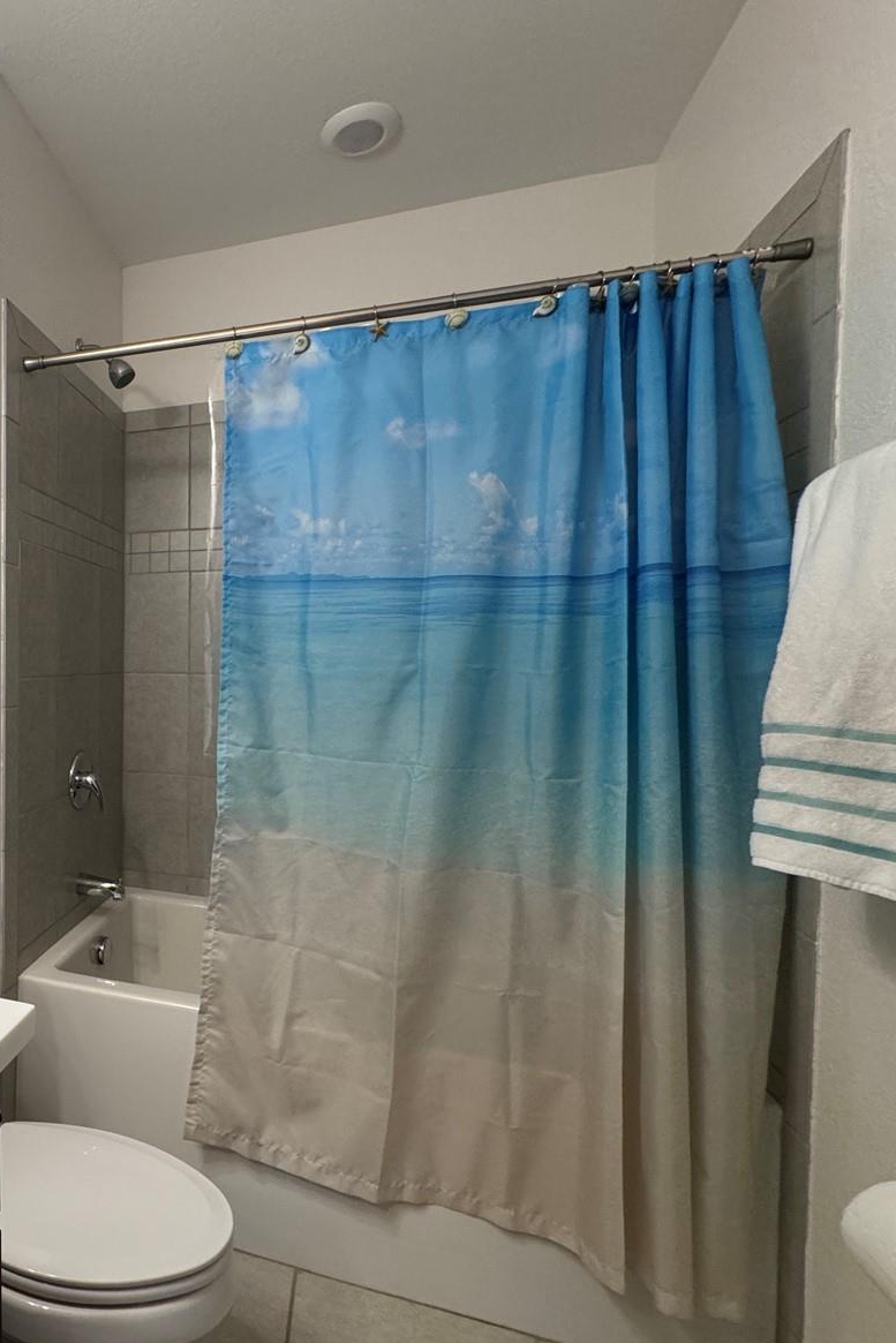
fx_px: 746
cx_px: 84
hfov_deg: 53.8
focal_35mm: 20
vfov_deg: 84.0
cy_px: 682
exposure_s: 1/120
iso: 250
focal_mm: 2.22
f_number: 2.2
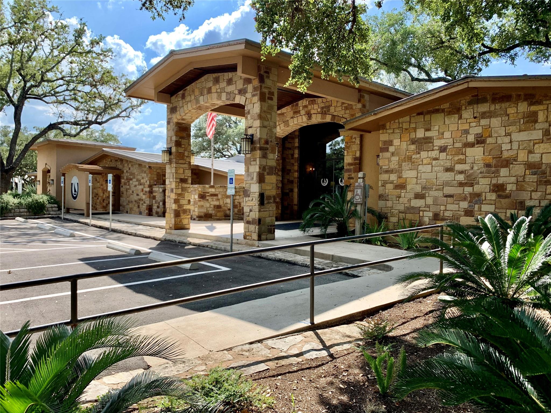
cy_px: 206
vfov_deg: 53.1
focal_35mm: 26
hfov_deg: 67.3
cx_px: 276
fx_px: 414
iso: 25
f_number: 1.8
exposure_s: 1/1043
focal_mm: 4.25
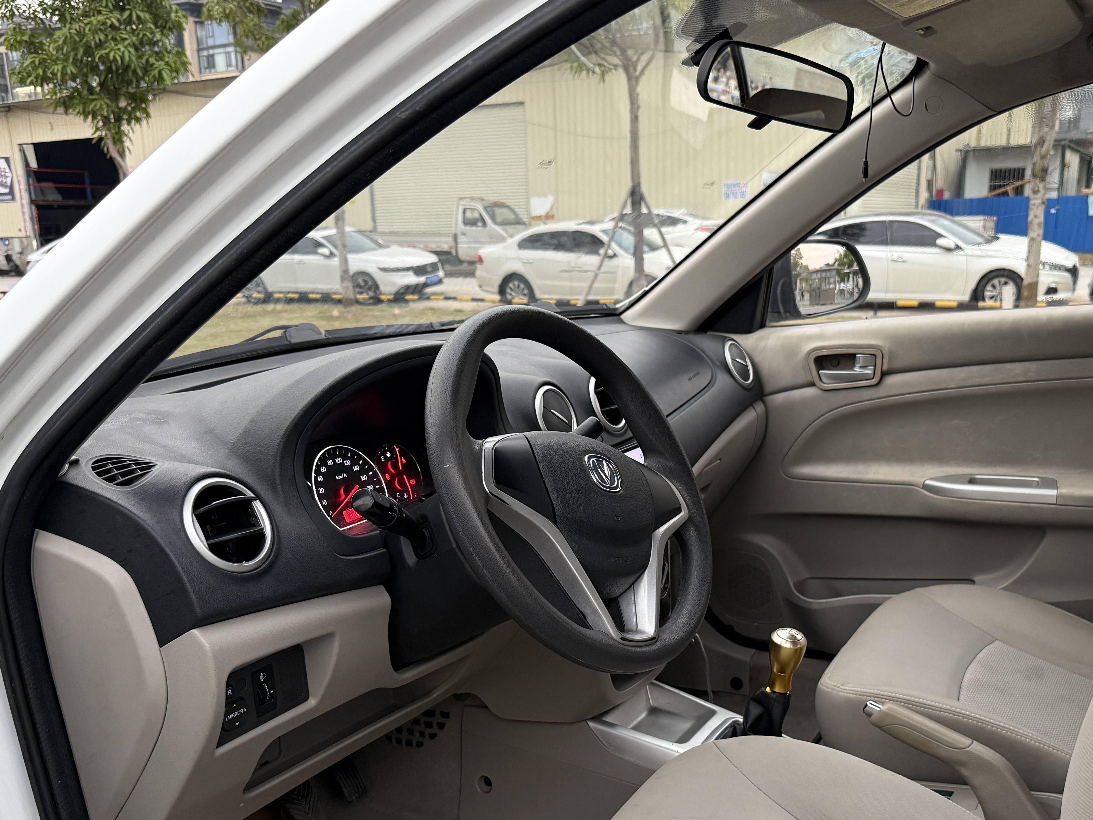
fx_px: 1074
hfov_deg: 53.9
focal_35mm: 34
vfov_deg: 41.2
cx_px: 597
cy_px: 549
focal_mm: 6.76
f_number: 1.78
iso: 250
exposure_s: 1/60
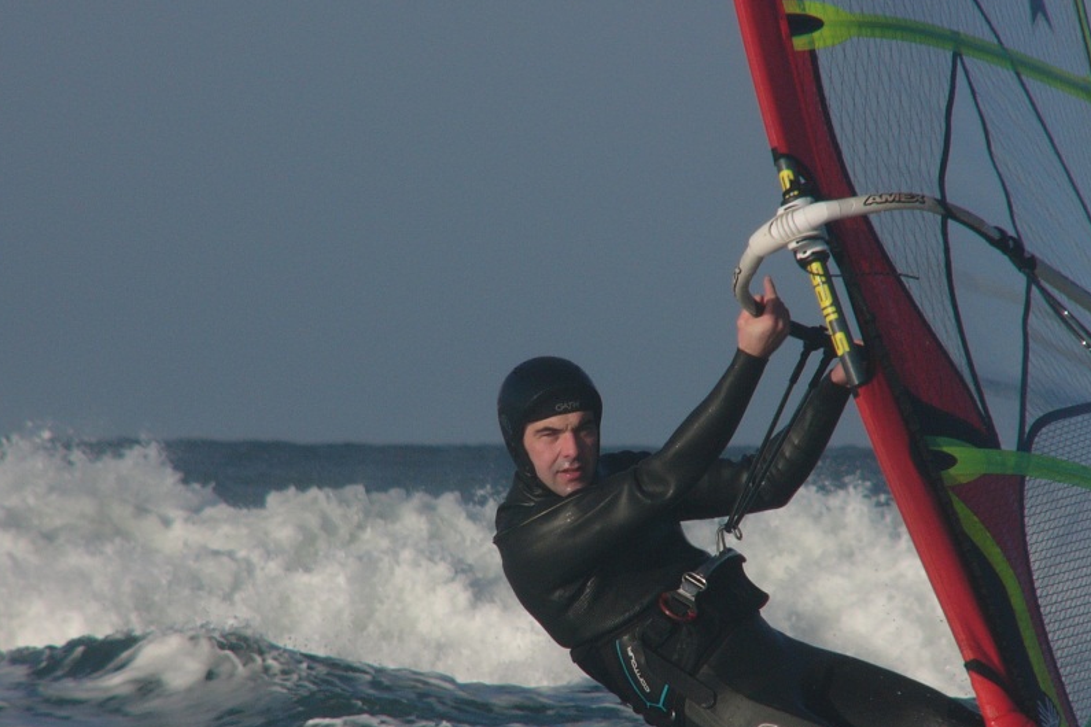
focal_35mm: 579
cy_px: 417
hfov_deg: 3.6
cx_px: 661
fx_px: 17546
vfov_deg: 2.4
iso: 50
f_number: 5.2
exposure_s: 1/1000
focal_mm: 72
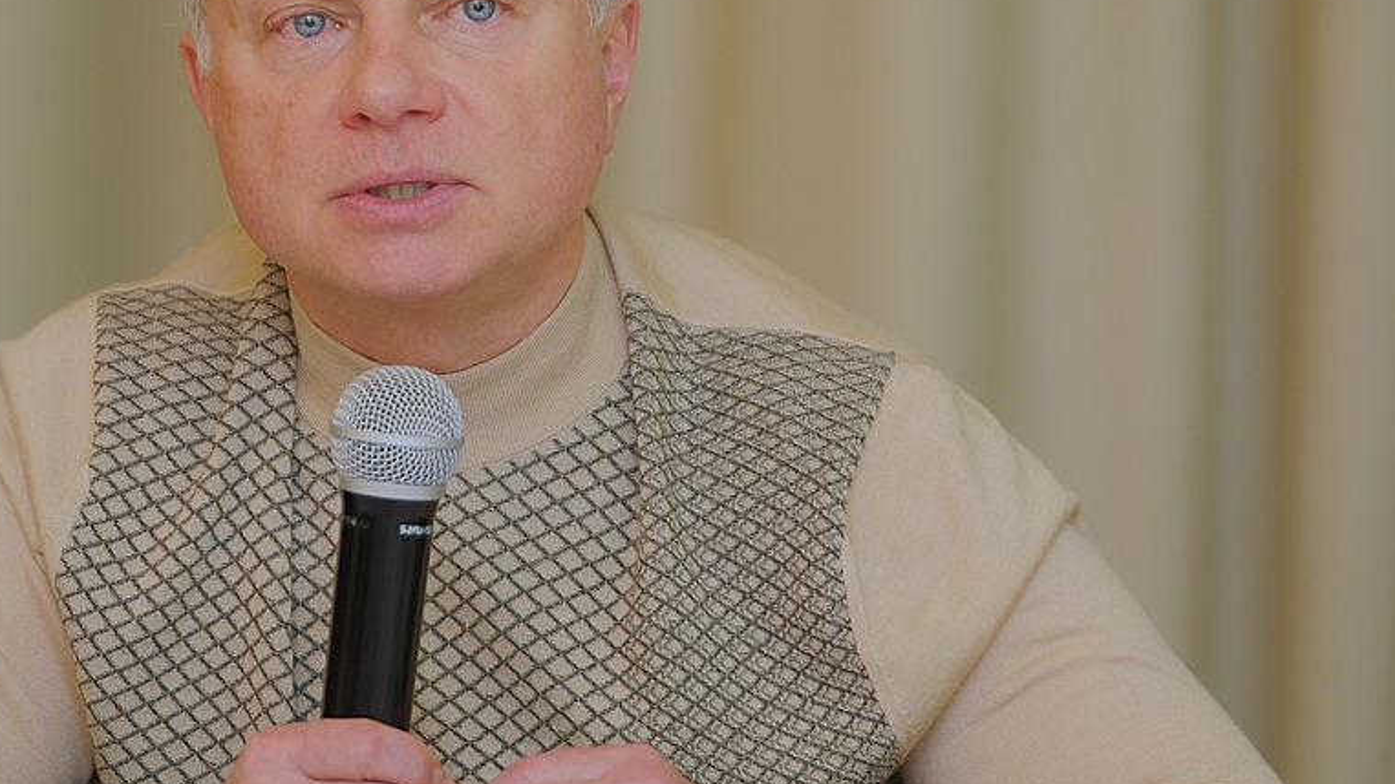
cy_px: 341
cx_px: 437
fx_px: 8988
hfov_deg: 8.9
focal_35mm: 243
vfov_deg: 5.0
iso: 320
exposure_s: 1/125
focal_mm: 150
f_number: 2.8
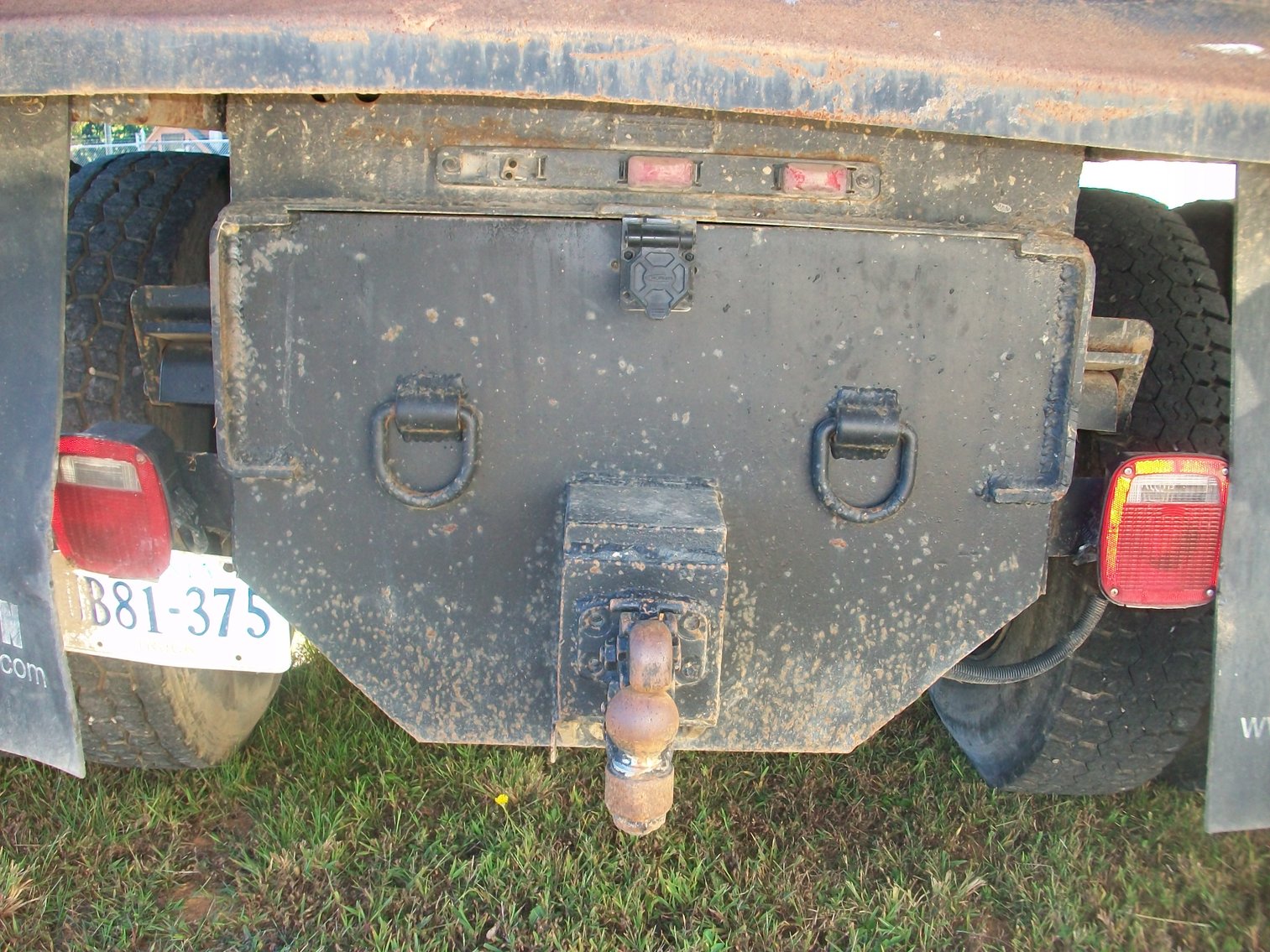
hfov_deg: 54.0
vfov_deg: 41.8
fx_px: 1247
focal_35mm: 34
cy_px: 476
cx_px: 635
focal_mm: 5.7
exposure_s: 1/100
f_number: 2.8
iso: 80
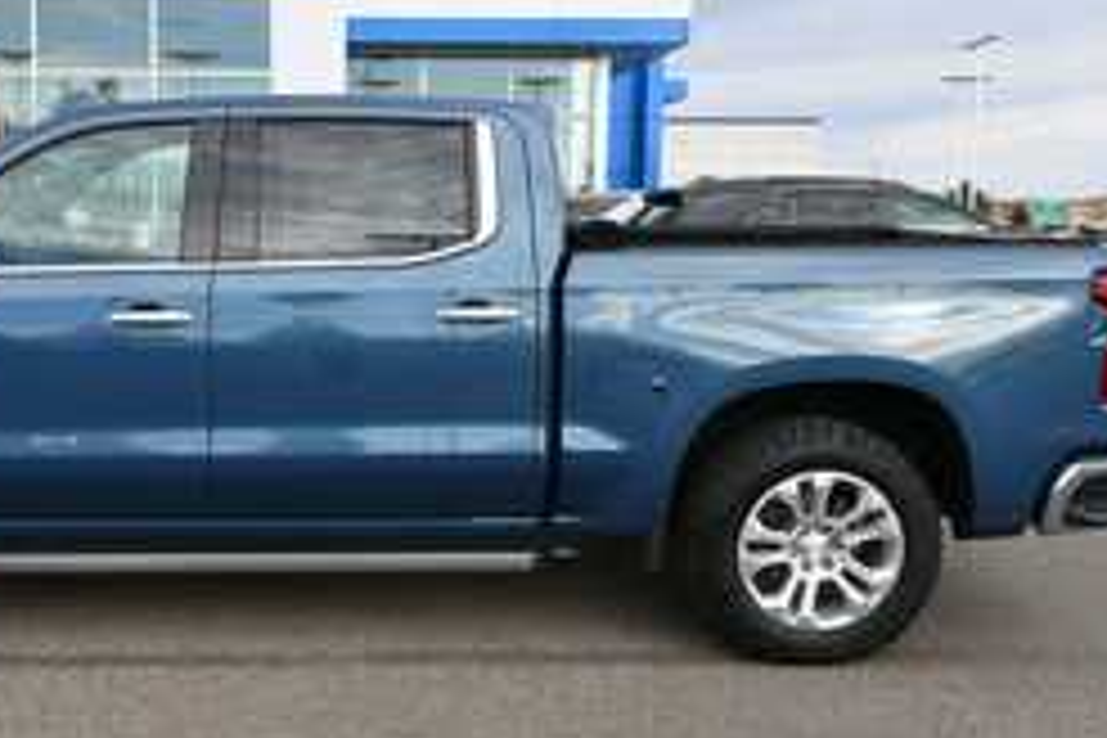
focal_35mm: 39
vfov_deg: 34.2
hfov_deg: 48.3
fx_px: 1199
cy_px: 344
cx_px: 328
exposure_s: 1/250
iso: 200
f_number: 8
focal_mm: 16
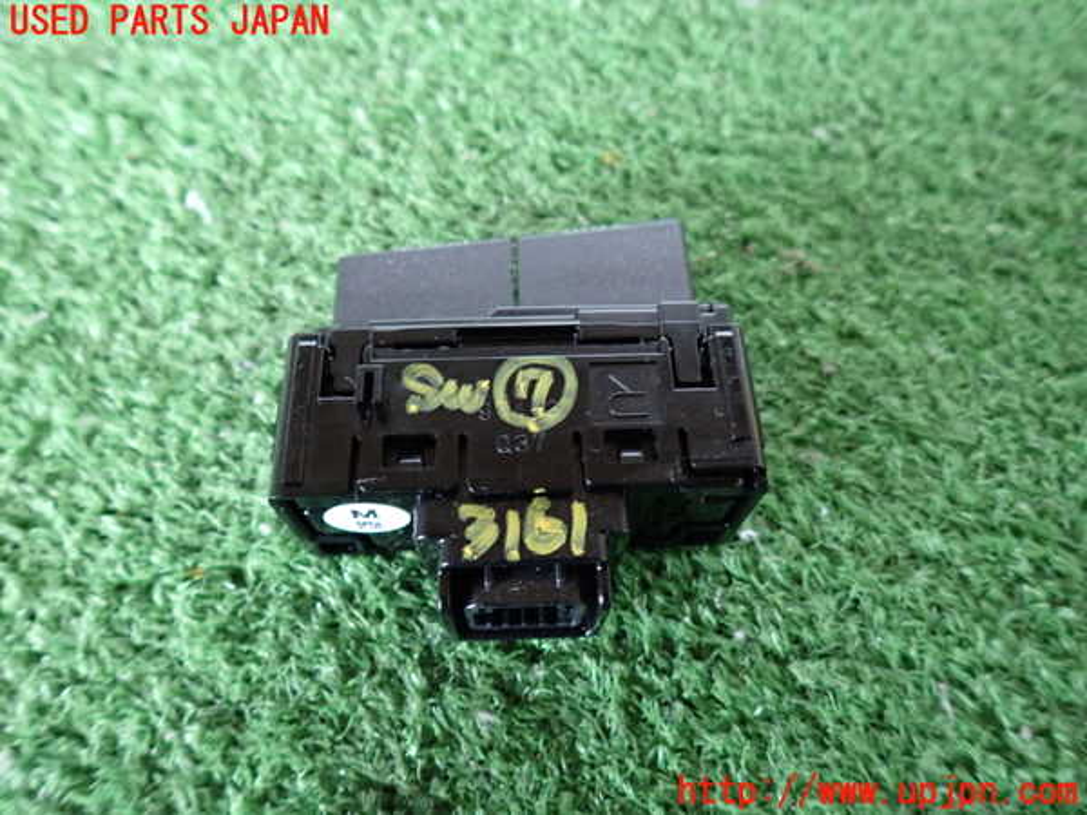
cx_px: 544
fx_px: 785
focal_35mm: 25
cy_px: 408
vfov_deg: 54.9
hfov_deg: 69.4
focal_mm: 4.5
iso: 800
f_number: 2
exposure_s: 1/30
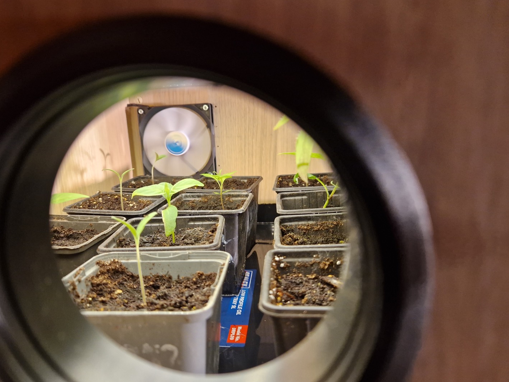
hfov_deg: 67.1
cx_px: 230
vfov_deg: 53.1
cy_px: 199
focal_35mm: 26
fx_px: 382
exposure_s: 1/100
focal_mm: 5.4
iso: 250
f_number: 1.8
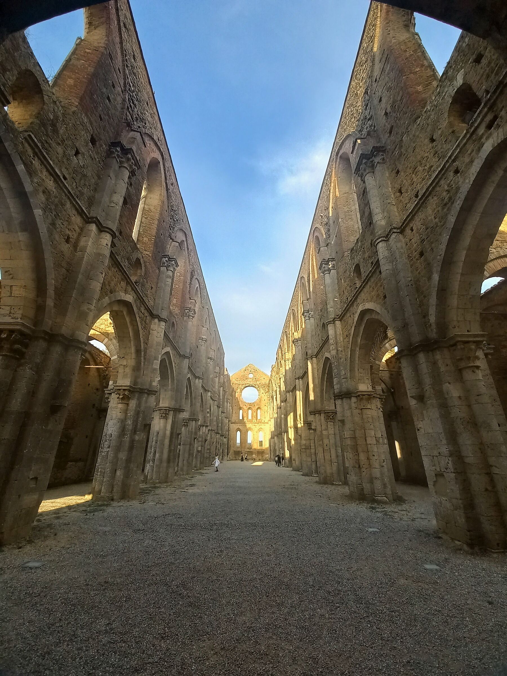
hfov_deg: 89.9
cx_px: 254
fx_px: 254
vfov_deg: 106.2
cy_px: 338
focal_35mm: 13
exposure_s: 1/227
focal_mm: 1.42
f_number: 2.2
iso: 40
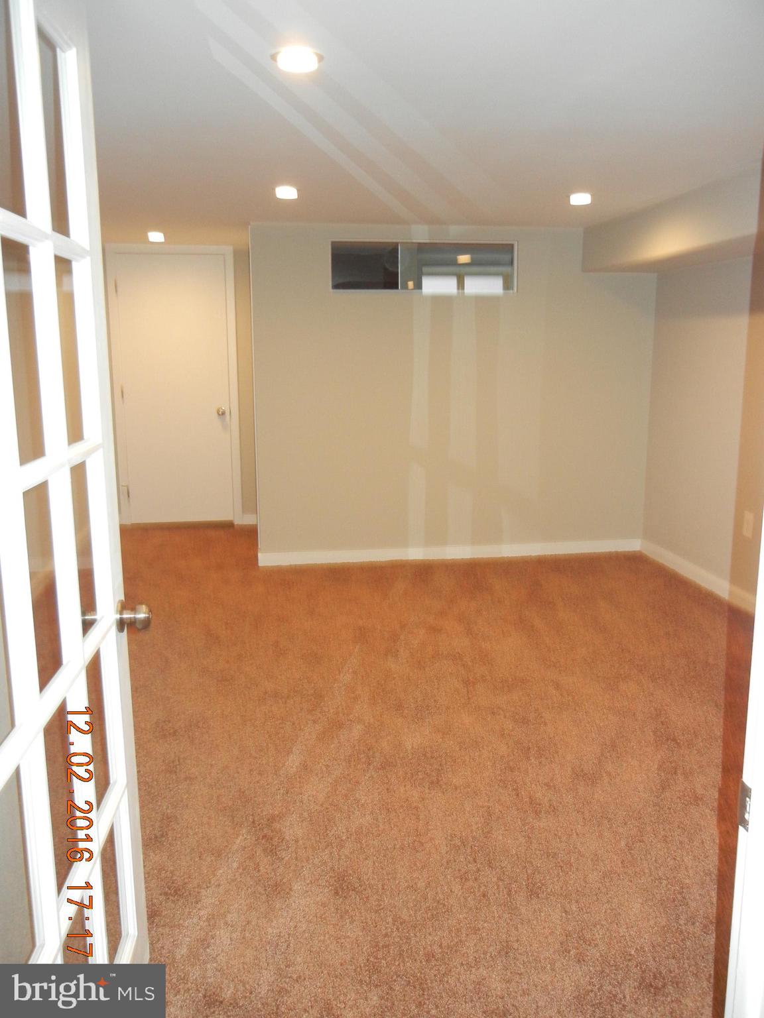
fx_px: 883
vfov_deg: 60.0
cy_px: 509
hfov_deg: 46.8
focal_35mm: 30
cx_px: 382
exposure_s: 1/30
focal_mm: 5.4
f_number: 3.5
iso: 367
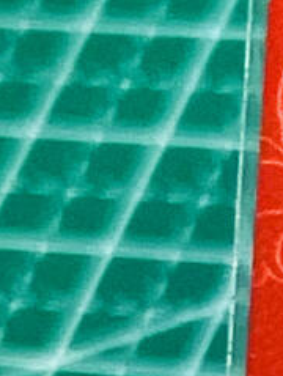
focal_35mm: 391
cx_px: 946
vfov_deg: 4.9
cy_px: 950
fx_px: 4251
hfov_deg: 3.7
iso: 78
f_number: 1.6
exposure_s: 1/49
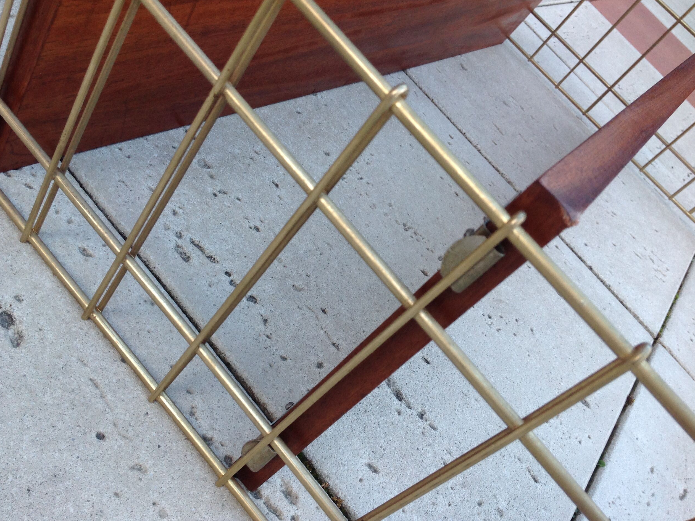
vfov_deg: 39.7
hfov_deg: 51.3
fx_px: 723
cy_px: 262
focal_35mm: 36
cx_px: 339
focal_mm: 4.28
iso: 64
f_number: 2.4
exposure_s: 1/60
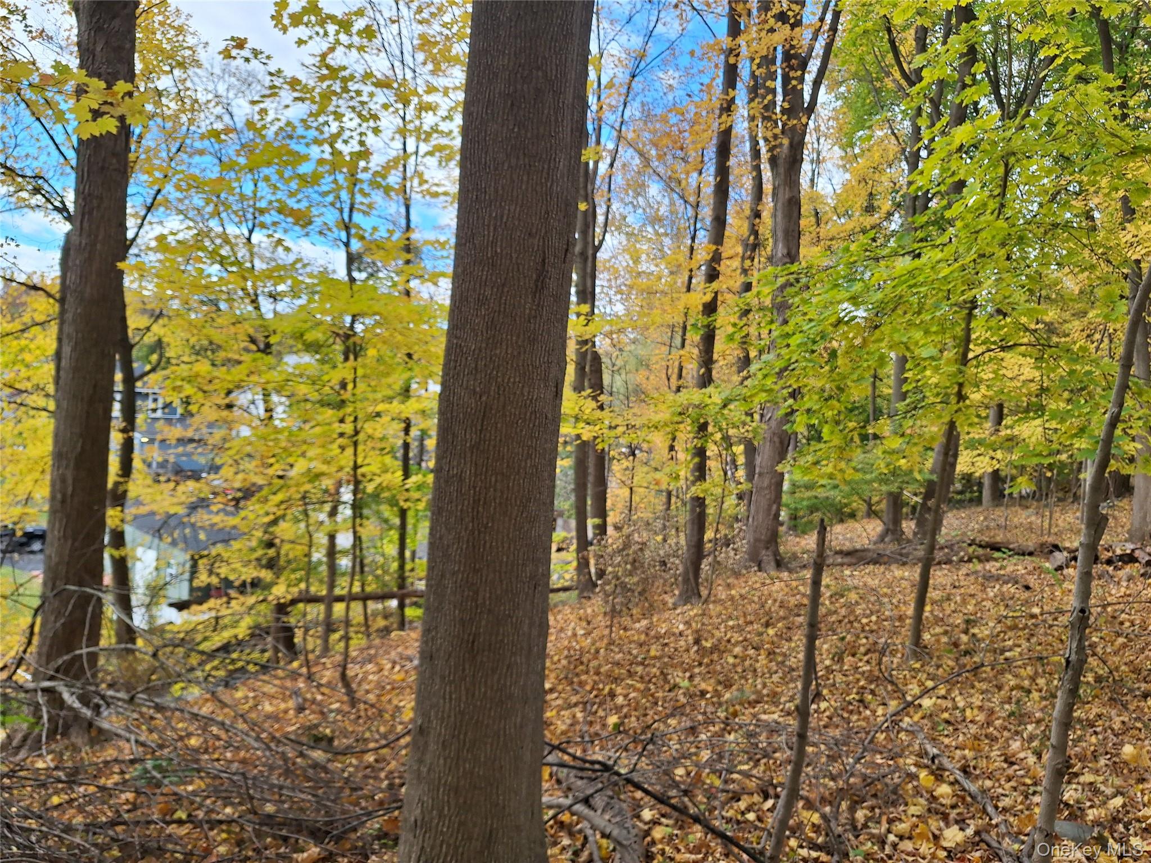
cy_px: 432
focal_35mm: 23
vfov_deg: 58.9
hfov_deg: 73.9
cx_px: 576
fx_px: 765
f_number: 1.8
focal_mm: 5.54
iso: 40
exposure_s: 1/575
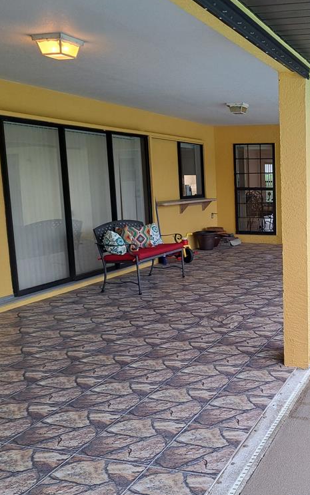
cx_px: 309
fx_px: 473
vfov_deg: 55.3
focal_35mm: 35
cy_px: 249
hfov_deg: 33.3
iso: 50
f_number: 1.8
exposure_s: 1/120
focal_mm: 5.23
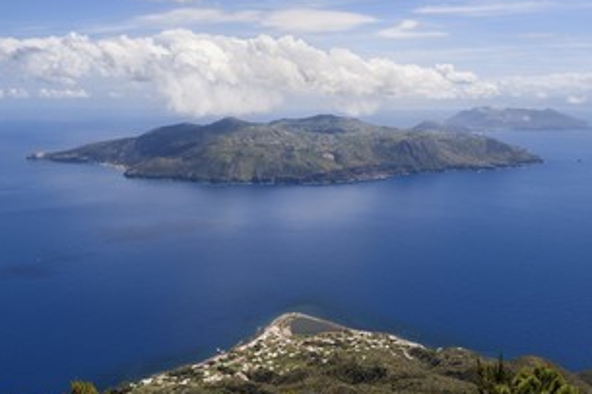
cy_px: 243
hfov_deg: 48.4
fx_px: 657
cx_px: 321
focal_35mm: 40
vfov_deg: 33.2
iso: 200
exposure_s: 1/320
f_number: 14
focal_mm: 29
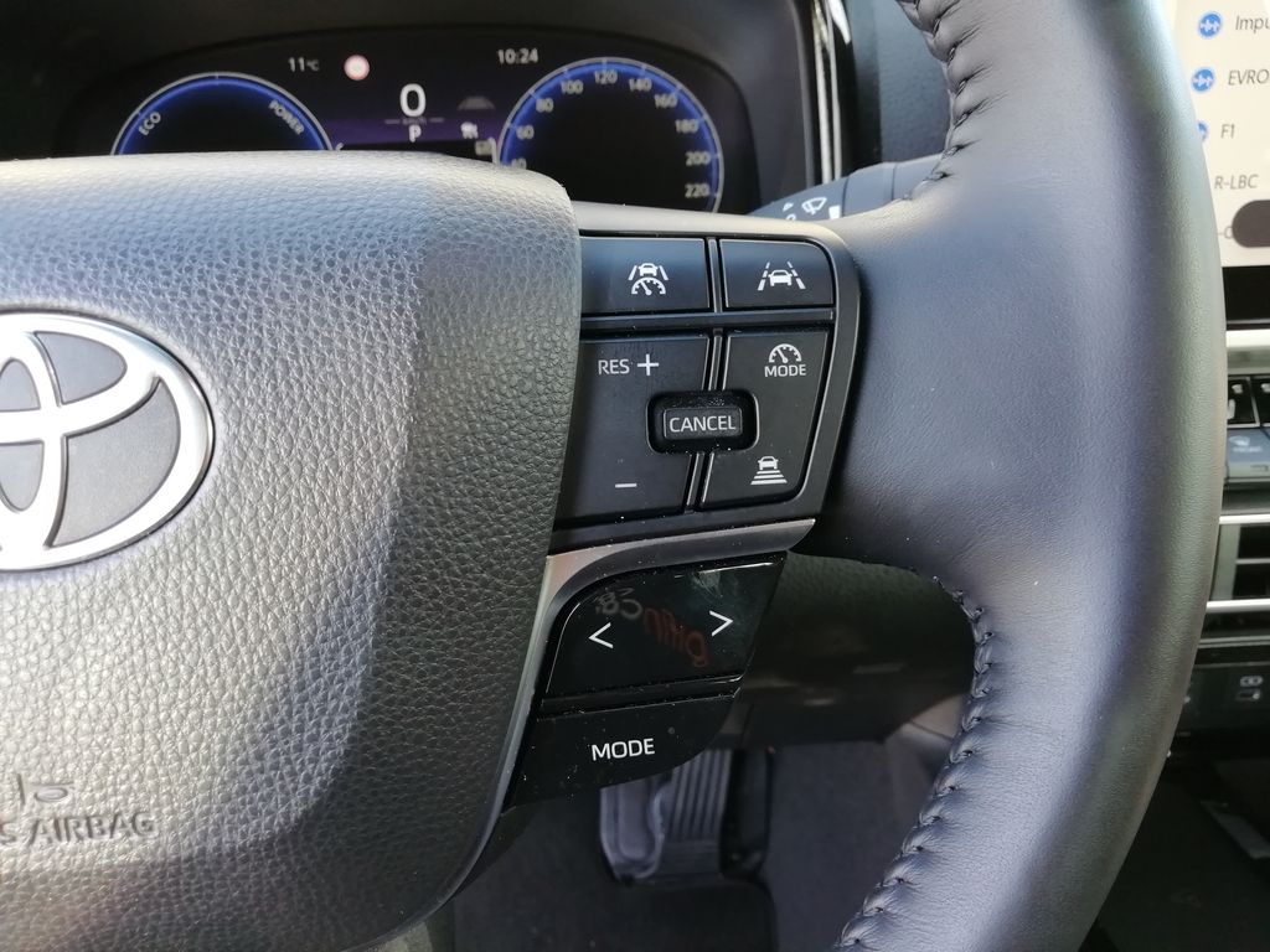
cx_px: 635
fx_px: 954
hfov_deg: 67.3
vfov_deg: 53.1
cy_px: 476
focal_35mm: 26
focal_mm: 3.21
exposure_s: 1/33.3
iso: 80
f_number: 2.2
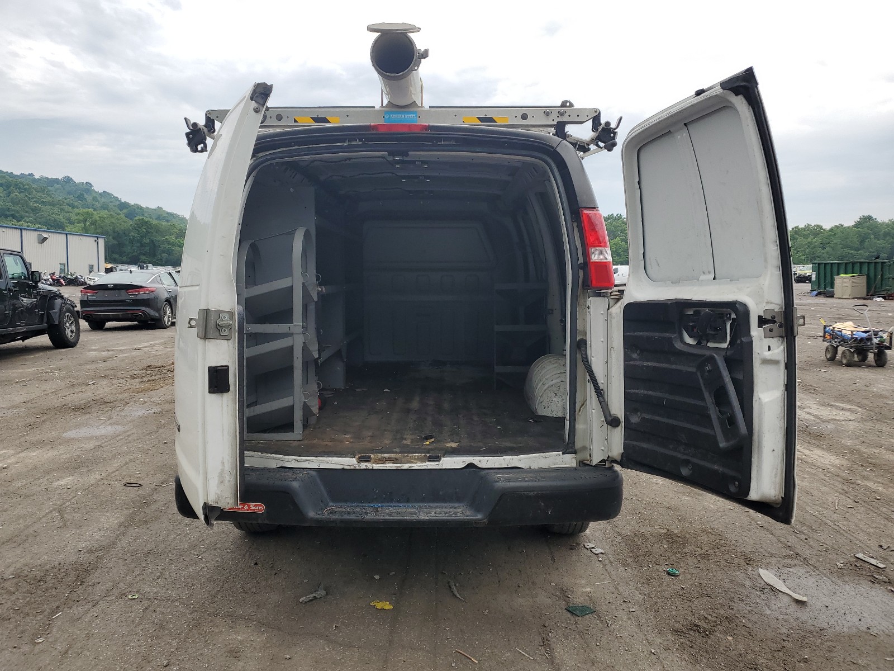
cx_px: 447
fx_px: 671
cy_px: 336
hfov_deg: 67.3
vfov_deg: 53.1
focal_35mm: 26
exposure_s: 1/1250
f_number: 1.5
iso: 50
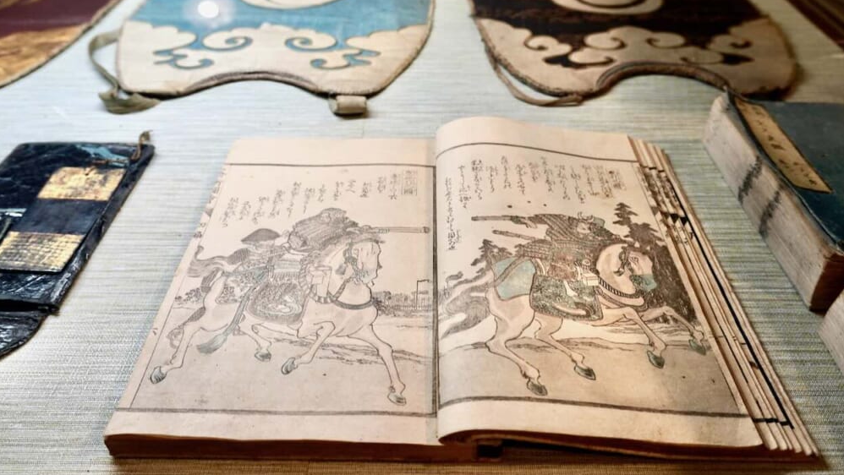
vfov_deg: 40.2
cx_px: 417
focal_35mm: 29
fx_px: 649
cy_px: 226
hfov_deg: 66.0
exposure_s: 1/10
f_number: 5.6
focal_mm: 18
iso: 100
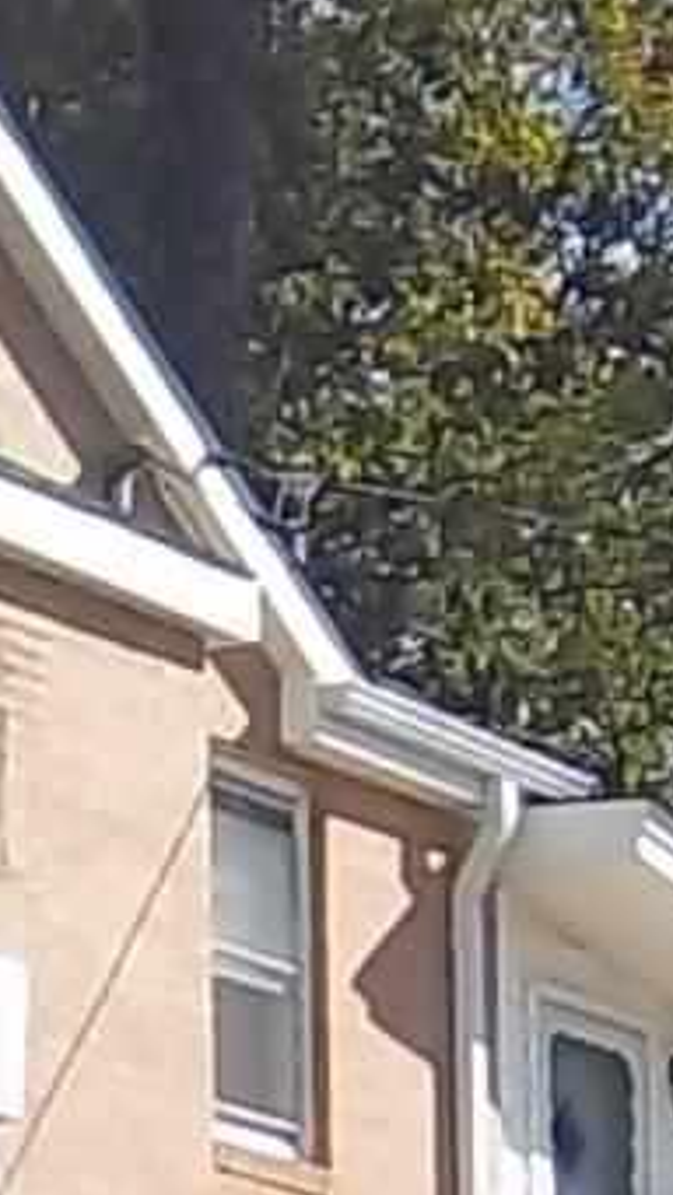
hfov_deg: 4.7
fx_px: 8179
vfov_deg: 8.3
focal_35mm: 258
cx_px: -536
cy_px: 922
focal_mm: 5.05
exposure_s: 1/160
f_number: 7.86
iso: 64
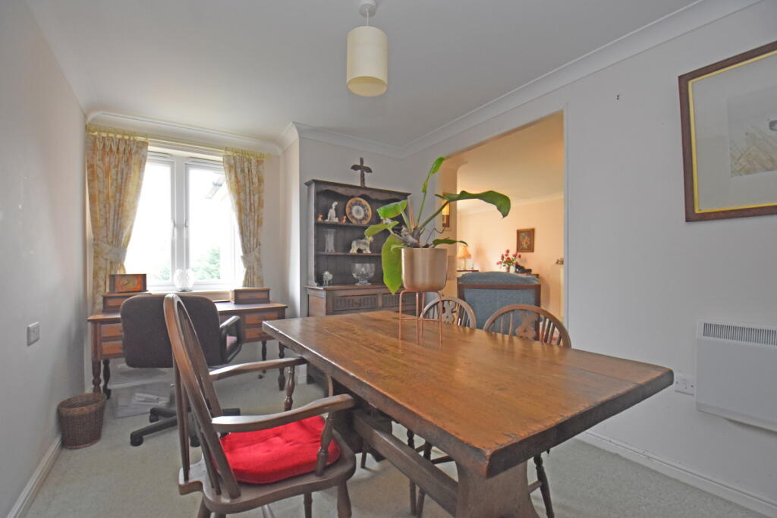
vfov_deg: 77.3
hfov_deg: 100.4
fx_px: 324
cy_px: 259
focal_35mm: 15
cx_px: 388
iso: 1600
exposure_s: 1/100
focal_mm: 10
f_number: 4
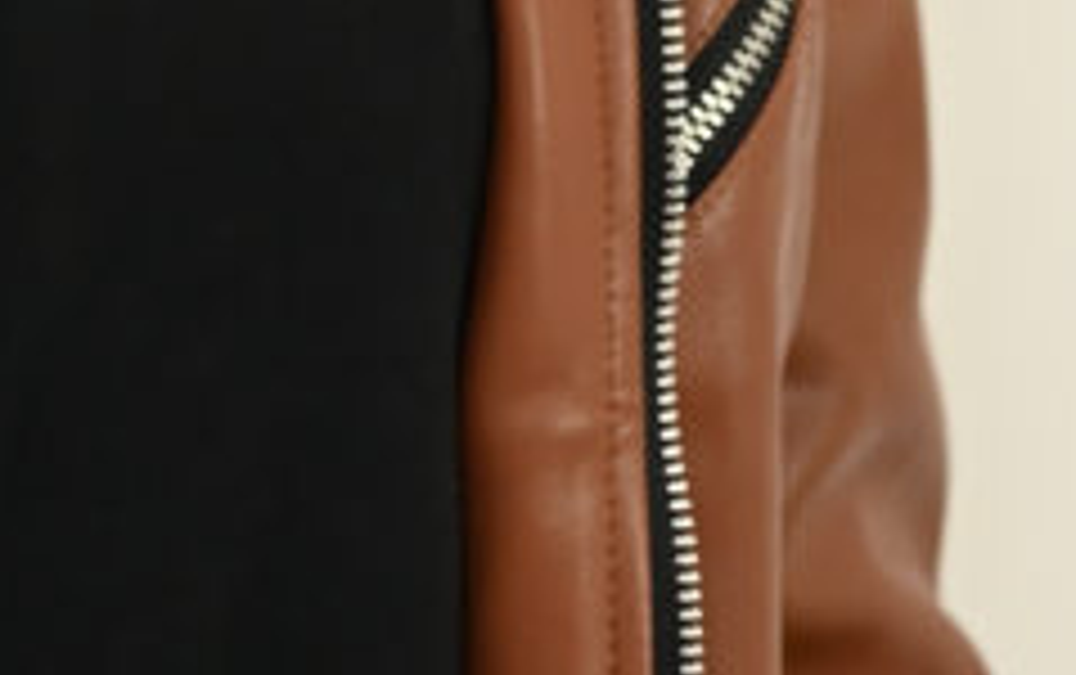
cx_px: -245
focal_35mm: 327
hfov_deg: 6.4
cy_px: -1480
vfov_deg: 3.9
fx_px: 9600
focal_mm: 50
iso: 560
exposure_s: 1/60
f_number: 4
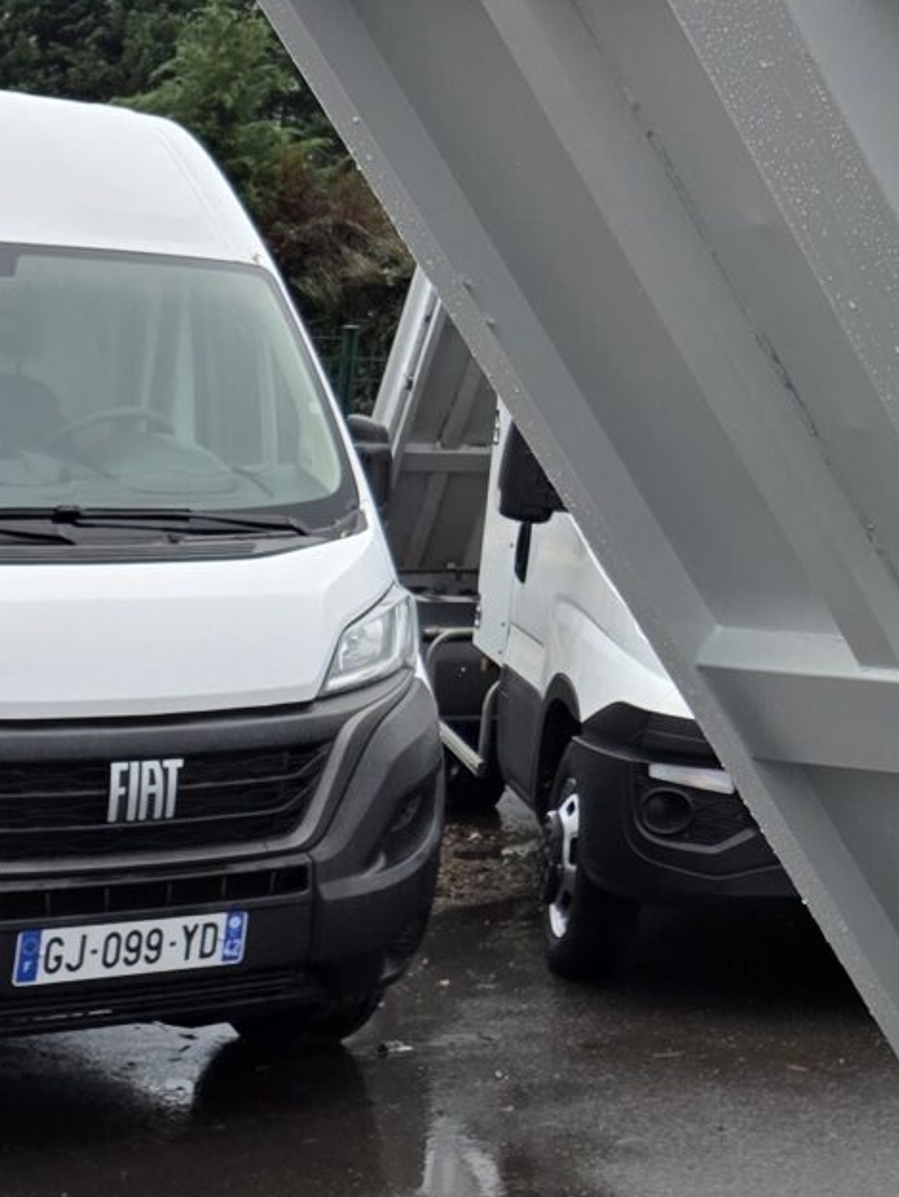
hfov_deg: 14.6
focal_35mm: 94
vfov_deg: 19.9
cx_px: 1368
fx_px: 3253
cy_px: -143
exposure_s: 1/1546
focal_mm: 6.25
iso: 80
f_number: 1.7
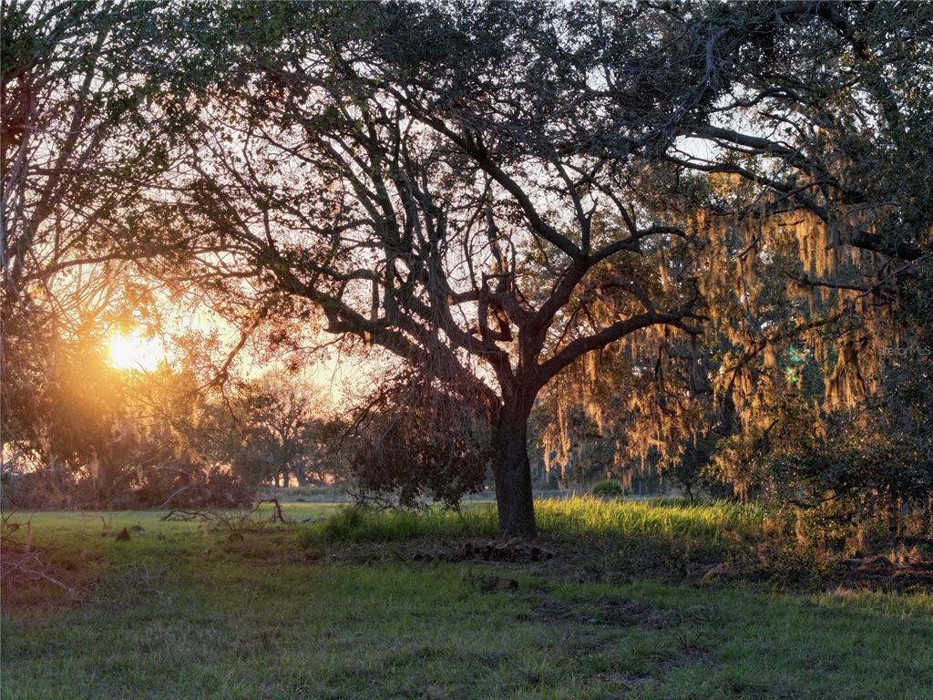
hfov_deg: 27.8
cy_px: 350
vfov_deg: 21.0
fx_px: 1887
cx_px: 466
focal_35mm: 70
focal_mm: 19.35
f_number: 2.8
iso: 100
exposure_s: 1/80
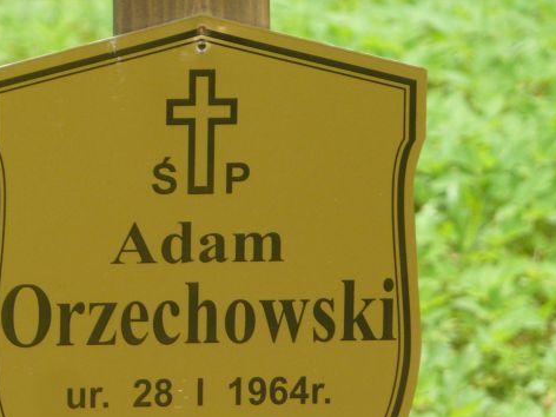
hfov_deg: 4.8
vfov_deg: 3.6
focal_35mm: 410
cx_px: 146
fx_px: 6585
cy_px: 315
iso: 125
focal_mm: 39.7
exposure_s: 1/100
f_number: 4.7
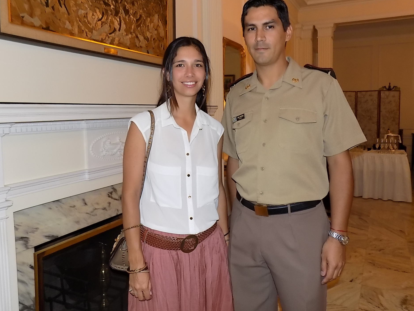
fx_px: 335
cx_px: 212
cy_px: 137
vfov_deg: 49.6
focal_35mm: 28
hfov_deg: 63.4
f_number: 3.1
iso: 200
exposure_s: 1/30
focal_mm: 4
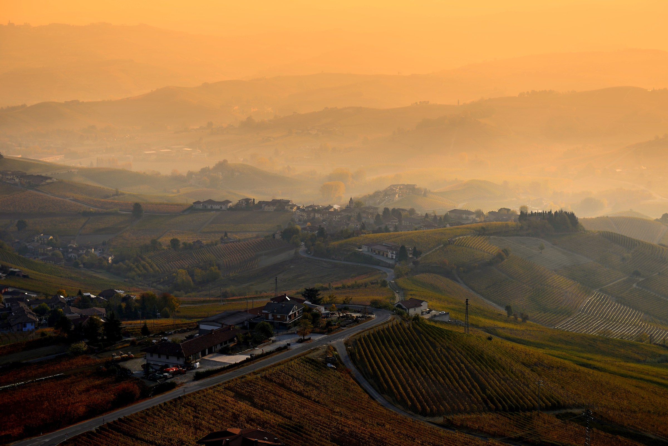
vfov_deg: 19.5
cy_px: 223
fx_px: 1299
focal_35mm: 70
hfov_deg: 28.8
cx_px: 334
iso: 100
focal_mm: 70
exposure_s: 1/500
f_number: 5
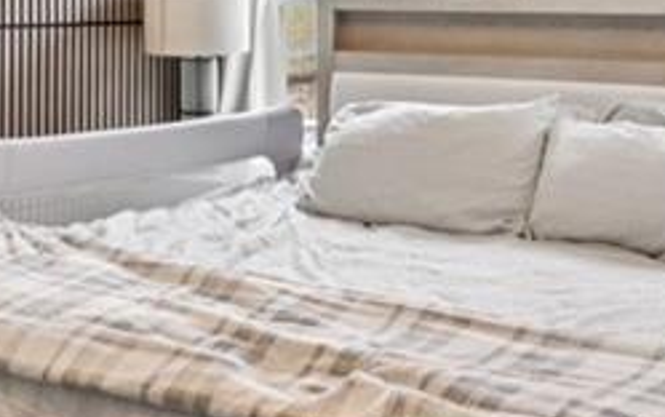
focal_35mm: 67
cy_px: 40
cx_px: 192
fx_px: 1215
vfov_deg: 19.1
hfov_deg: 30.3
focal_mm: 16
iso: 400
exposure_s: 1/2.5
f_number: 8
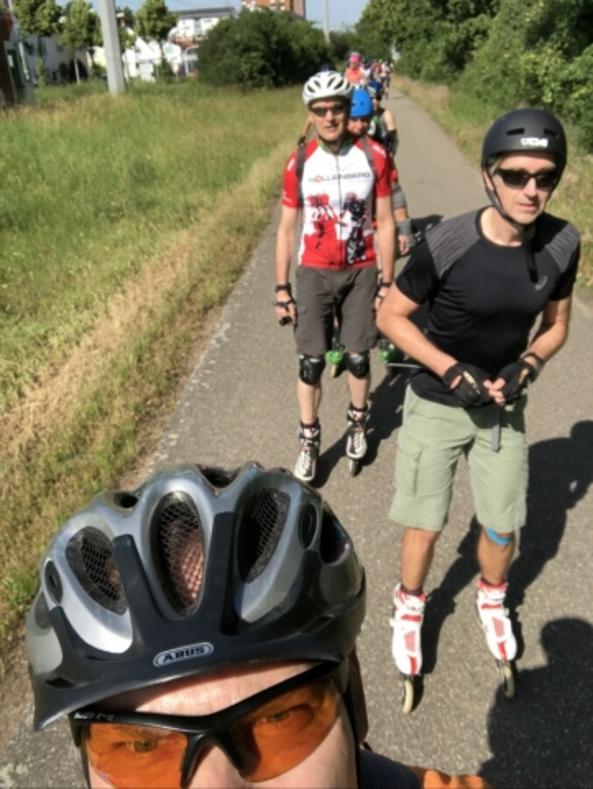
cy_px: 394
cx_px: 296
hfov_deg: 44.2
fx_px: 730
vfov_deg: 56.8
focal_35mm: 32
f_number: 2.2
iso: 20
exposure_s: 1/861
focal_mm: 2.87
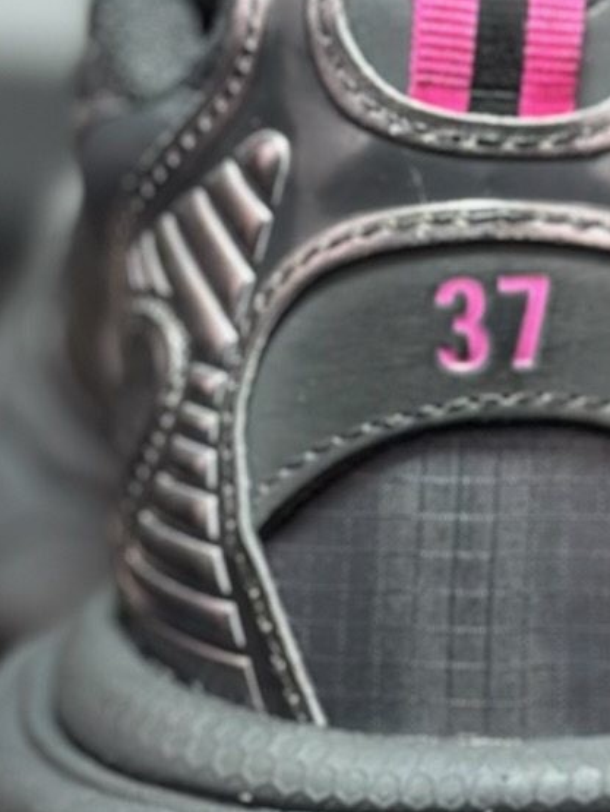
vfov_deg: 11.2
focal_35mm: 177
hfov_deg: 8.4
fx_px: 4154
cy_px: 477
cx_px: 505
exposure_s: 1/311
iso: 80
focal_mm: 6.86
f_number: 1.78
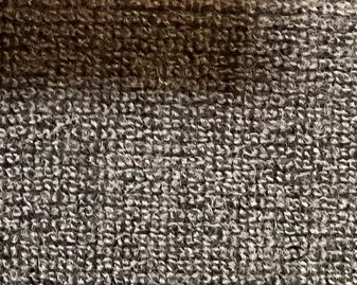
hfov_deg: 13.8
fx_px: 1436
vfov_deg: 11.0
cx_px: -56
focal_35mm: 136
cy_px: -92
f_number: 2.4
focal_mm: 3.3
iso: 250
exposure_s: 1/50
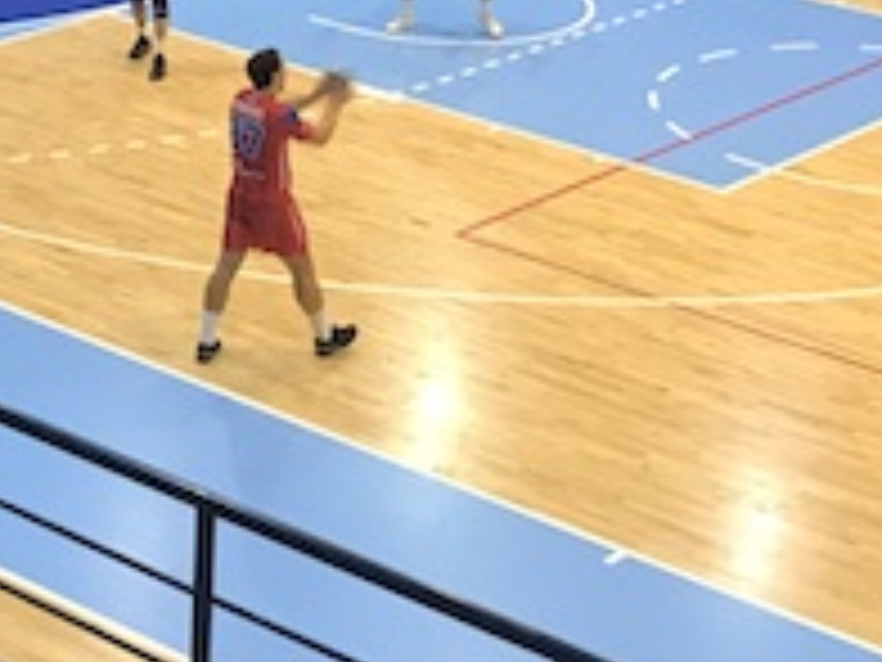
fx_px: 2905
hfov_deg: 17.0
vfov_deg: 12.7
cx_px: 99
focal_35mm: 114
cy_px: -140
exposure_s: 1/20
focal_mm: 3.99
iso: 32
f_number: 1.8
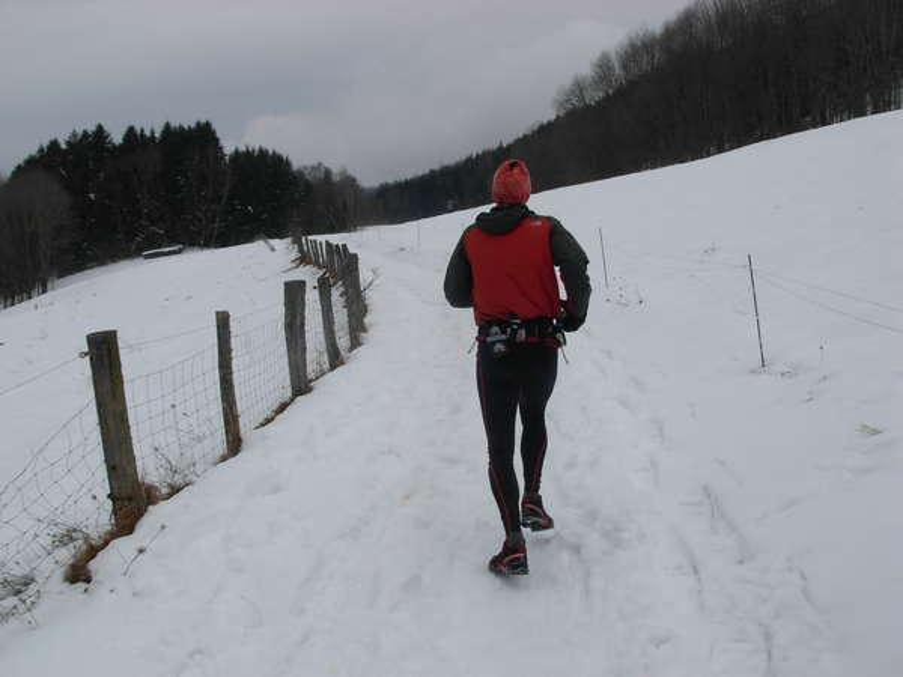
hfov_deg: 49.0
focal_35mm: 38
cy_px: 338
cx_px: 452
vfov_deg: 37.7
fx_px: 991
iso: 79
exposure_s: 1/627
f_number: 4.9
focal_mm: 6.3
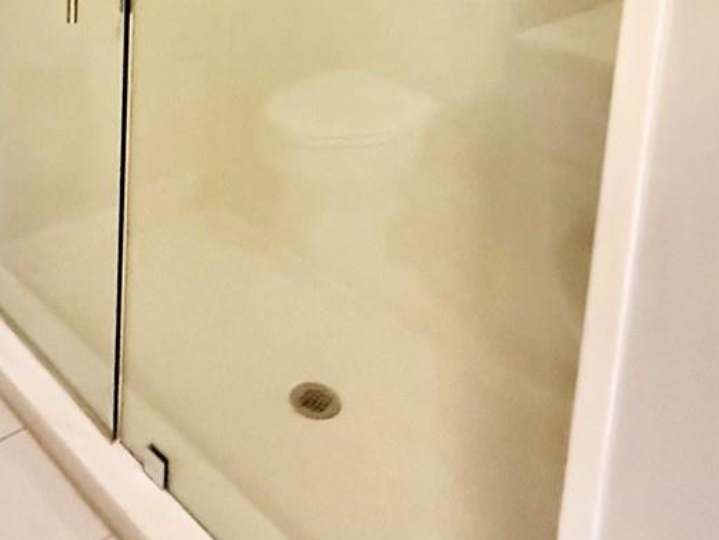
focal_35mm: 43
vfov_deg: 29.1
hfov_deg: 42.6
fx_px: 893
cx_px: 188
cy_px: -104
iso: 800
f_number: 2.2
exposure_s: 1/60
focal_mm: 2.22
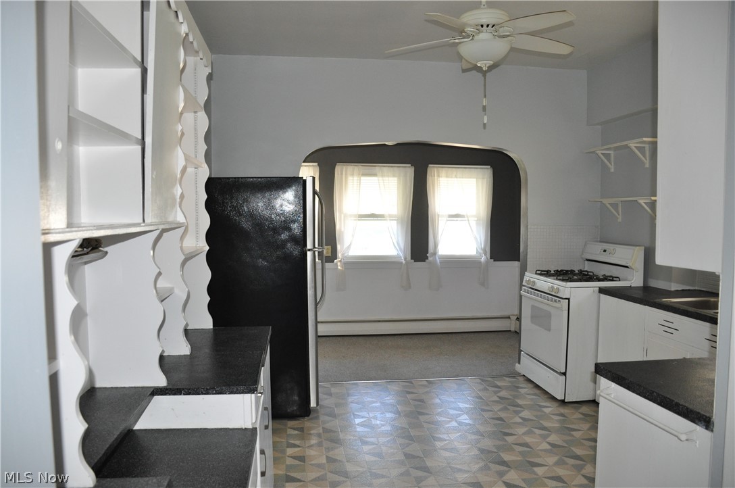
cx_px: 368
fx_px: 550
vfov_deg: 47.8
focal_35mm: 27
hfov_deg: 67.5
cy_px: 244
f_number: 3.5
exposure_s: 1/60
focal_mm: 18
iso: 800
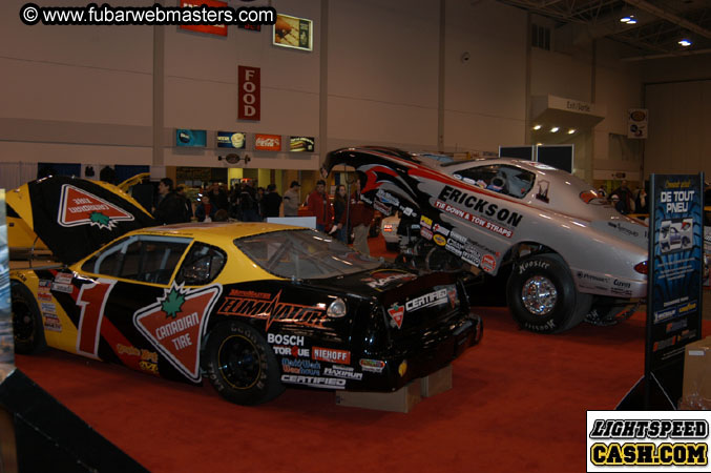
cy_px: 236
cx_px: 356
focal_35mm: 36
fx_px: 710
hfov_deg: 53.2
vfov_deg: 36.8
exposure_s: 1/60
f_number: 5
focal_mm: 24
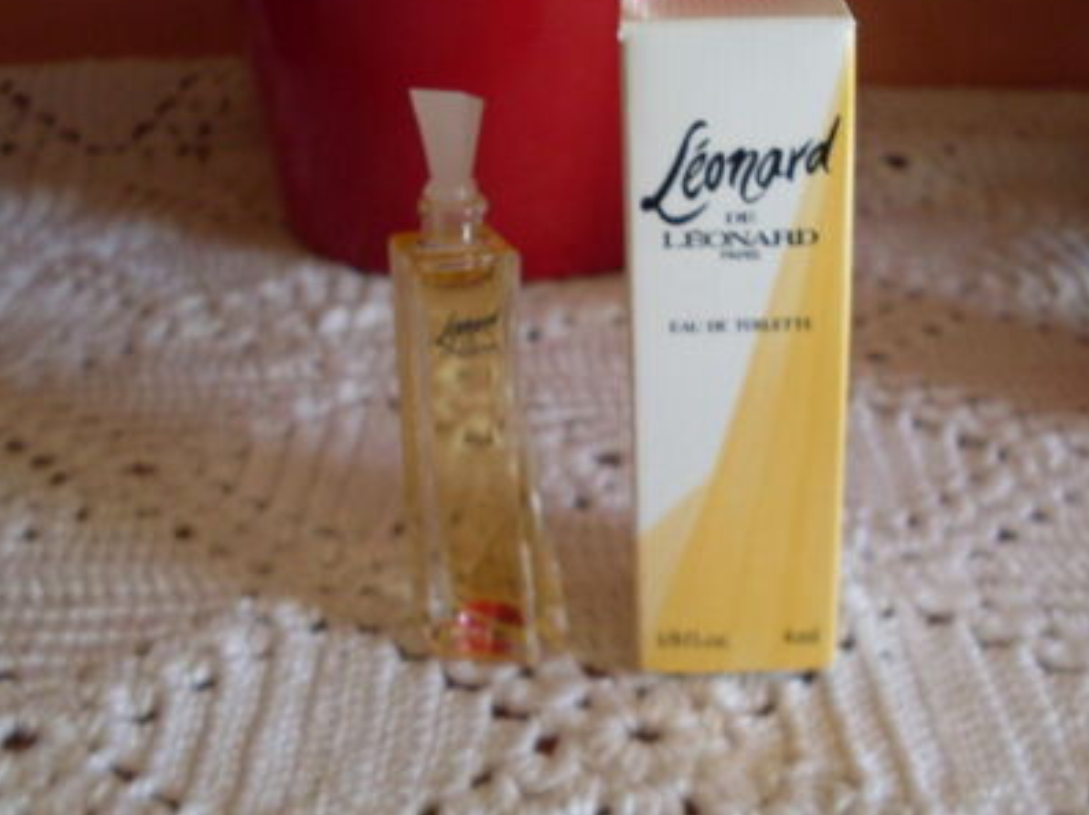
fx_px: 1446
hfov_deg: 41.3
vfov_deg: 31.4
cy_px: 365
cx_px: 571
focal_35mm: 46
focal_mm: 6.3
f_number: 2.8
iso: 120
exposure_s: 1/60
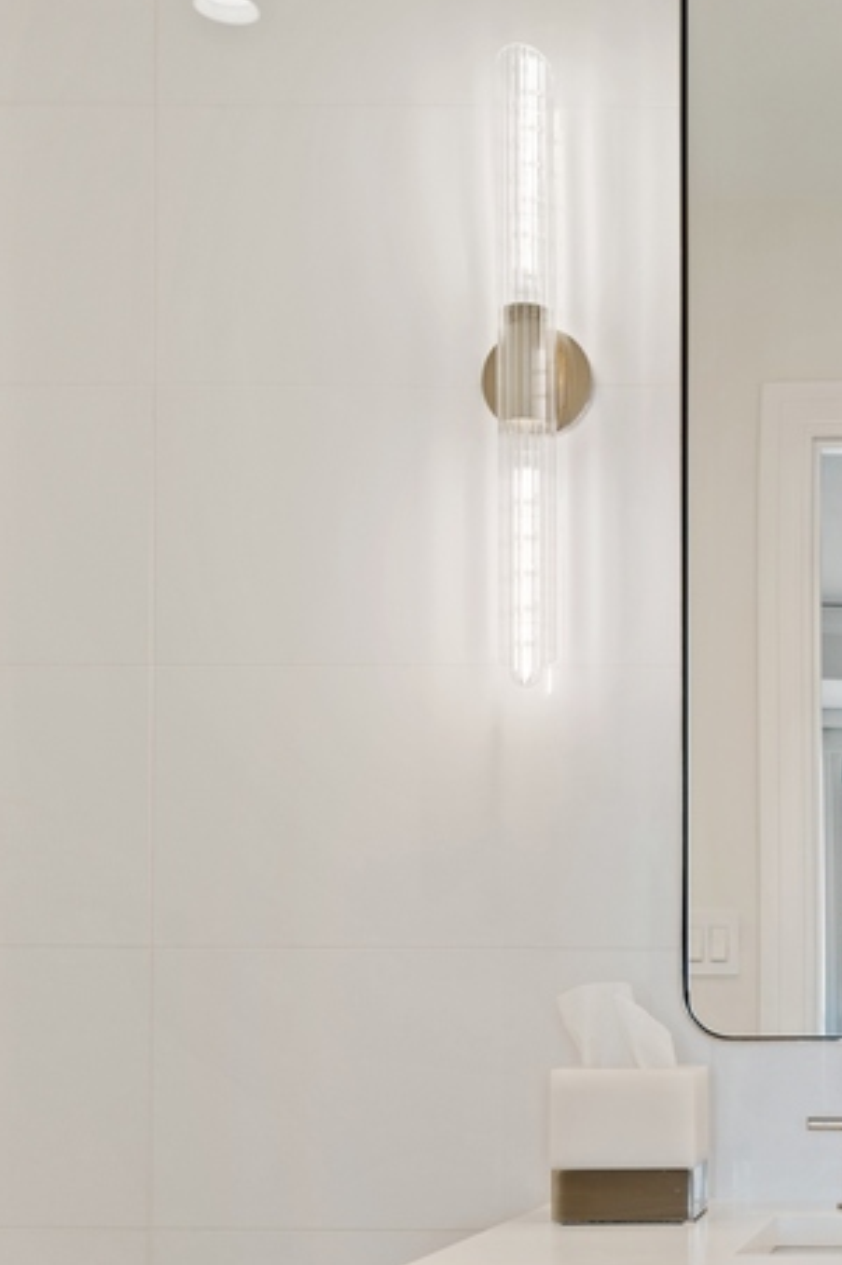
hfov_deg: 22.9
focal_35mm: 55
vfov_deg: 34.8
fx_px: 1931
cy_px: 1063
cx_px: 971
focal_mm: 23
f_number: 7.1
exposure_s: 1/20
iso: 320
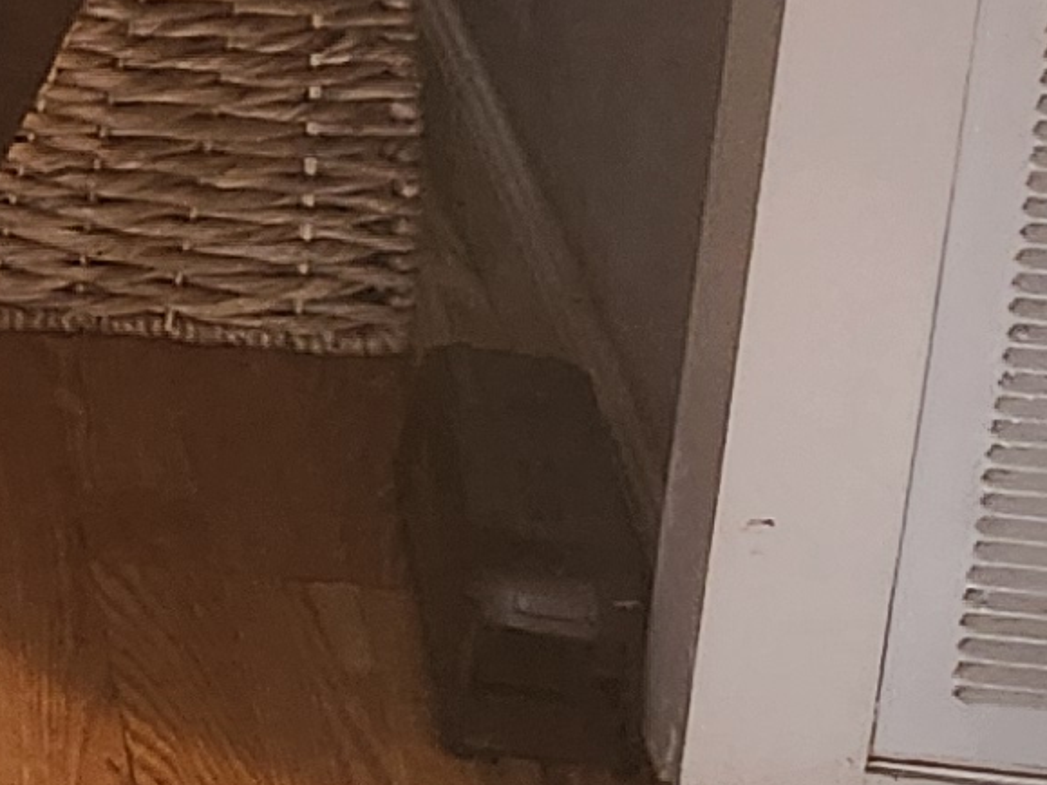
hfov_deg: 10.4
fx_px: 4808
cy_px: -939
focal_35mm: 159
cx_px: -1640
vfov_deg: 8.7
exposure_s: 1/40
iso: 640
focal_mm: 5.54
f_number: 1.8
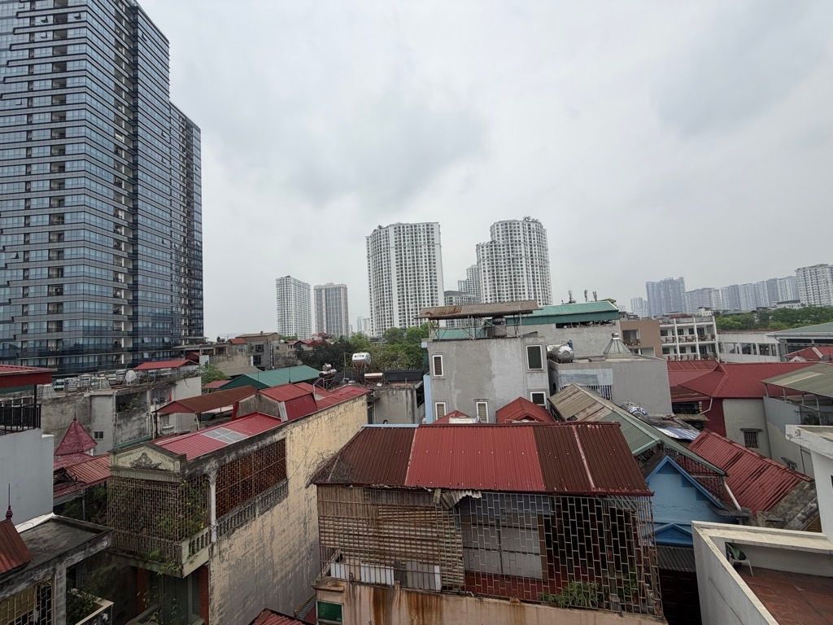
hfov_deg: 102.1
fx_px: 337
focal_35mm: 14
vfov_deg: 85.7
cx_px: 416
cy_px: 312
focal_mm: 2.22
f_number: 2.2
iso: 40
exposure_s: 1/770
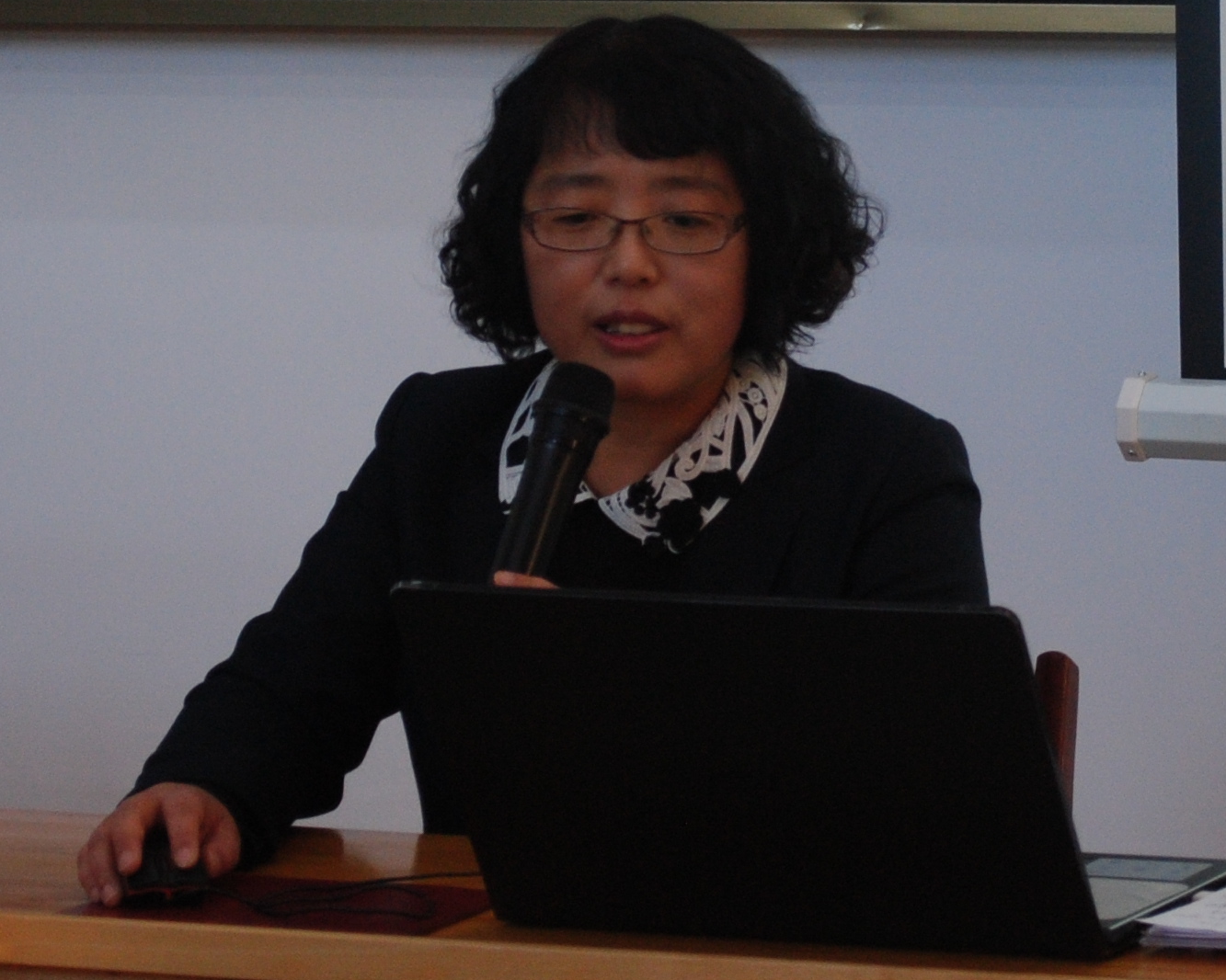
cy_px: 154
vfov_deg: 9.0
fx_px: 6240
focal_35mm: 172
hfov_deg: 11.2
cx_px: 817
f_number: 5.3
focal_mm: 42
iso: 400
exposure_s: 1/40
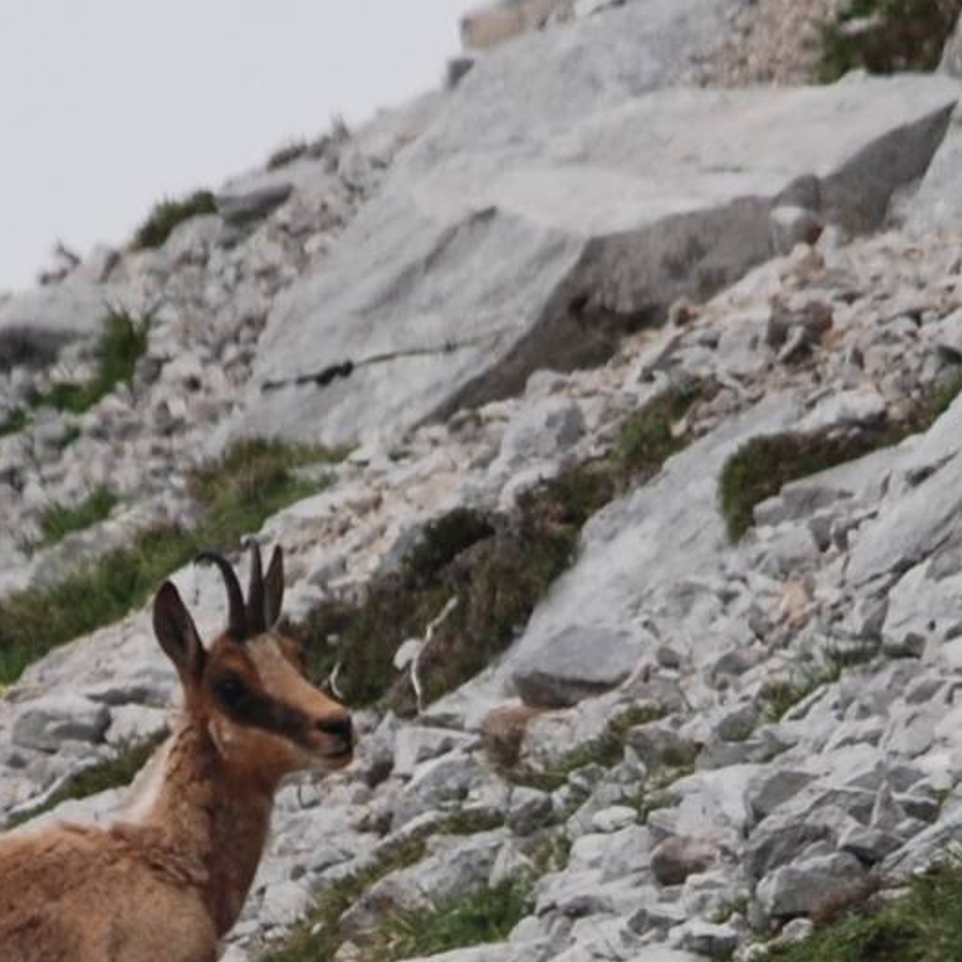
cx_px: 167
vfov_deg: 0.9
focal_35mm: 1944
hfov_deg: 0.9
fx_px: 61122
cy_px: 908
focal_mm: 500
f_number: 6.3
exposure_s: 1/500
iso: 200
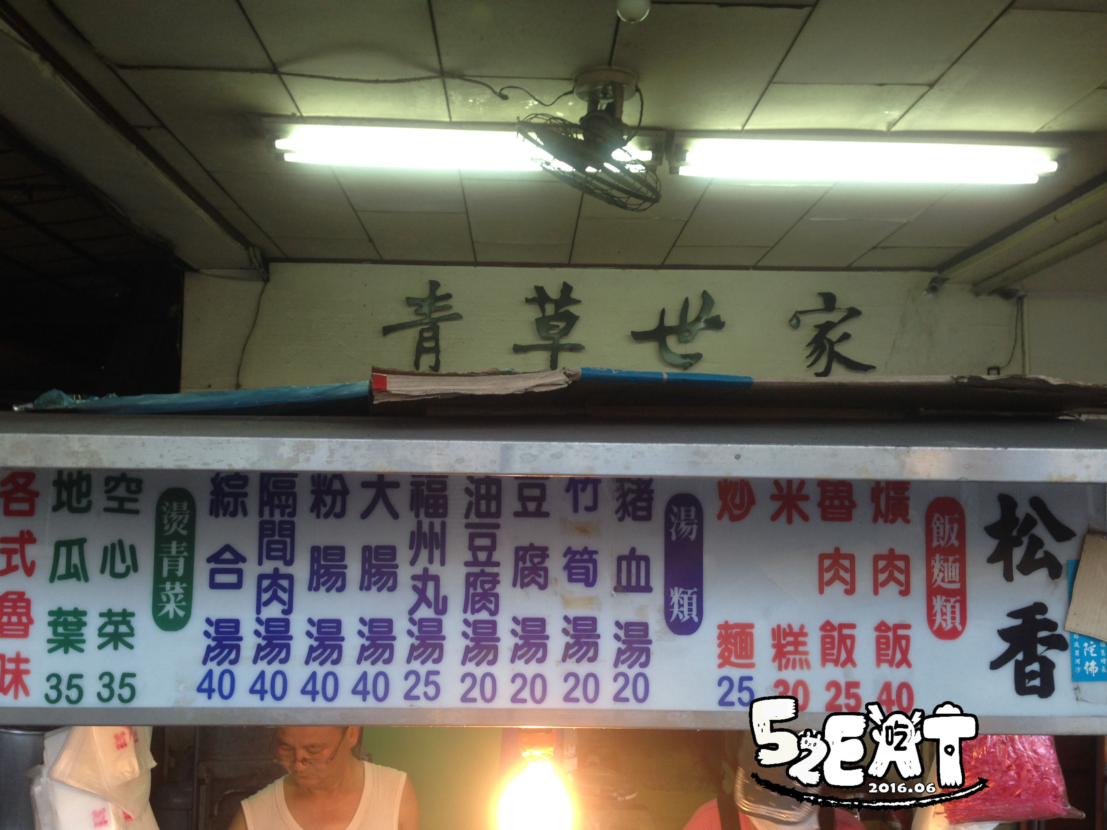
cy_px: 423
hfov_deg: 54.0
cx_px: 552
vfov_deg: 41.8
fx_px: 1087
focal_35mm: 34
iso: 50
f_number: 2.4
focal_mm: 4.12
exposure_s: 1/24
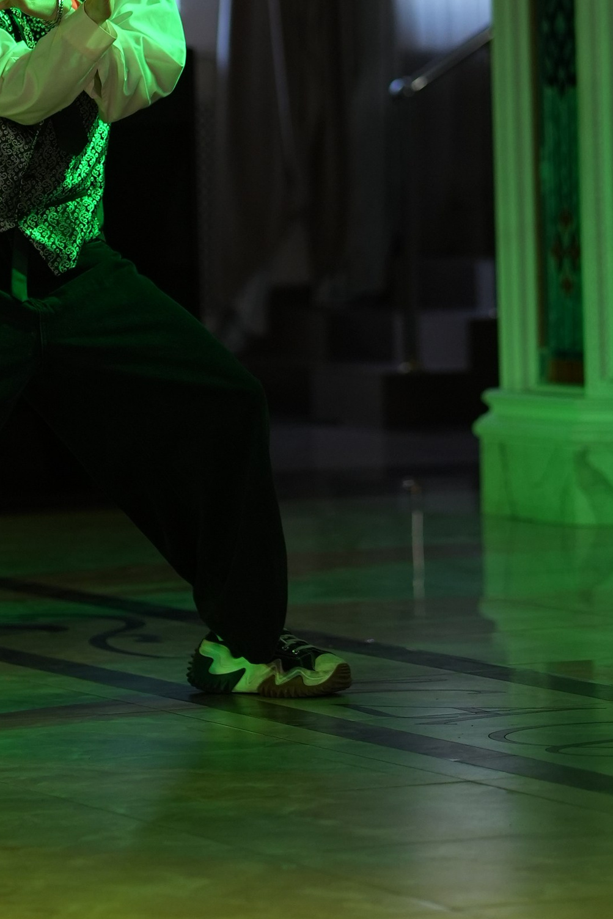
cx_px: -2
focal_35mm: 217
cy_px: 27
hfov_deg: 6.3
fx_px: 5541
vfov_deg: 9.4
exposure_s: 1/400
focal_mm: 85
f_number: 2.2
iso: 800
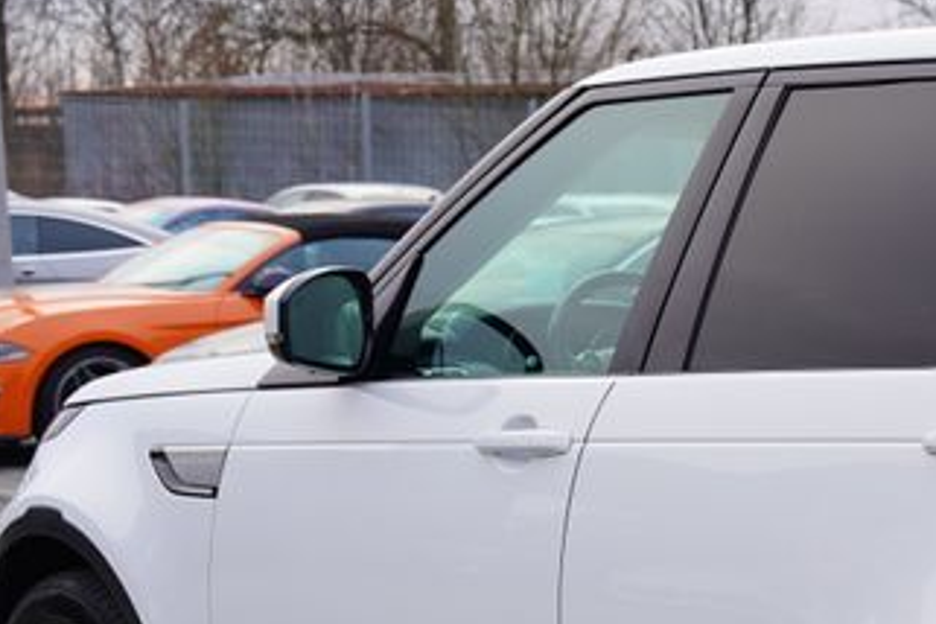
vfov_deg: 11.8
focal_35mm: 115
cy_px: 602
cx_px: 1271
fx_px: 2990
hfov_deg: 16.6
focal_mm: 36
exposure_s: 1/80
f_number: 4.5
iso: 100
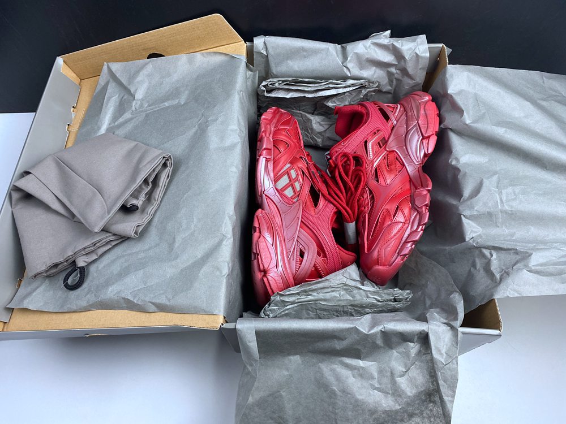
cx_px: 283
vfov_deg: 53.1
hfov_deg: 67.3
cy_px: 212
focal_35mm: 26
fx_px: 425
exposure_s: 1/121
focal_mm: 4.25
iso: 100
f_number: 1.8
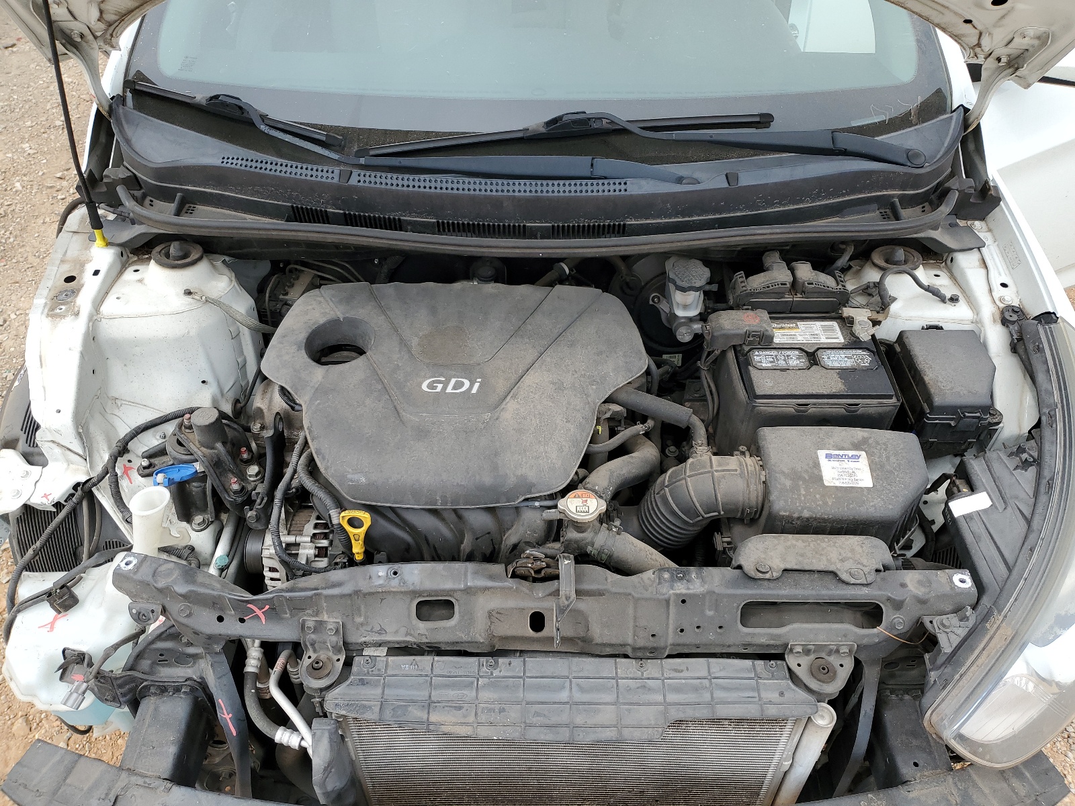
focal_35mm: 26
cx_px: 538
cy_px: 403
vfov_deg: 53.1
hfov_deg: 67.3
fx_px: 807
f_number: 1.5
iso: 50
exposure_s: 1/1000
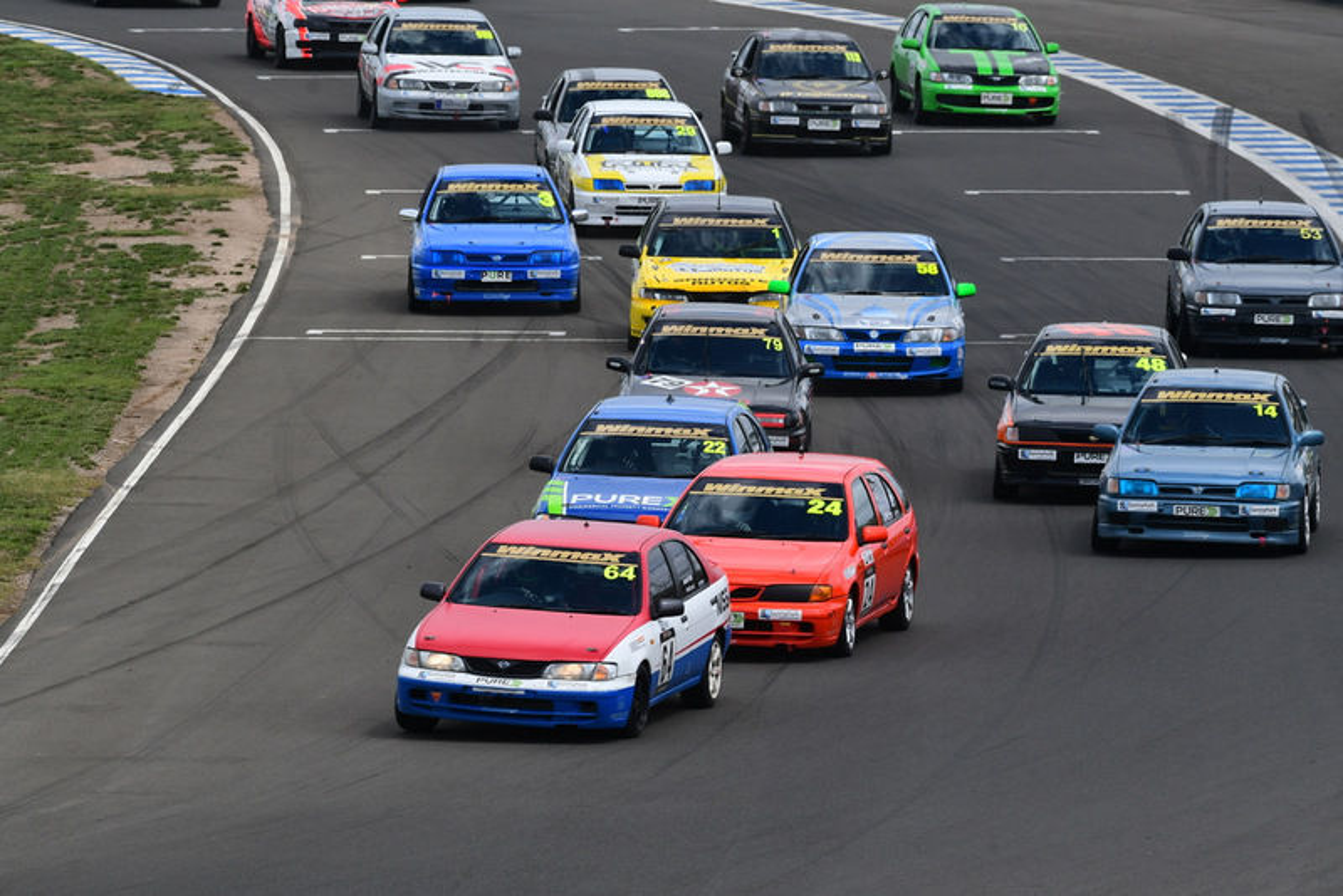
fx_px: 16233
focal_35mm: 435
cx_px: 672
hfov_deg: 4.7
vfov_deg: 3.2
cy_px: 448
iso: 320
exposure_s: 1/640
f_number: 10
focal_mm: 290
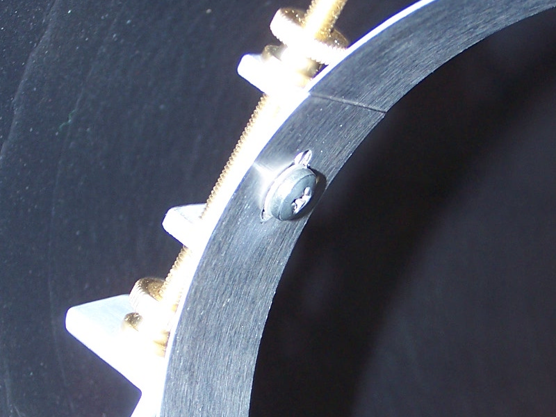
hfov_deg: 28.2
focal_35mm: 69
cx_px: 278
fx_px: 1108
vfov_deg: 21.3
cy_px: 208
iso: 80
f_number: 3.2
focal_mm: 11.5
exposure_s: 1/45
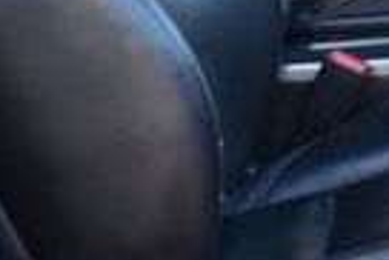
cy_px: 23
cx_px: 543
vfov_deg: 8.4
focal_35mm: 162
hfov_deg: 12.2
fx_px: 1756
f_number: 7.1
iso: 400
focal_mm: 23
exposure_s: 1/30
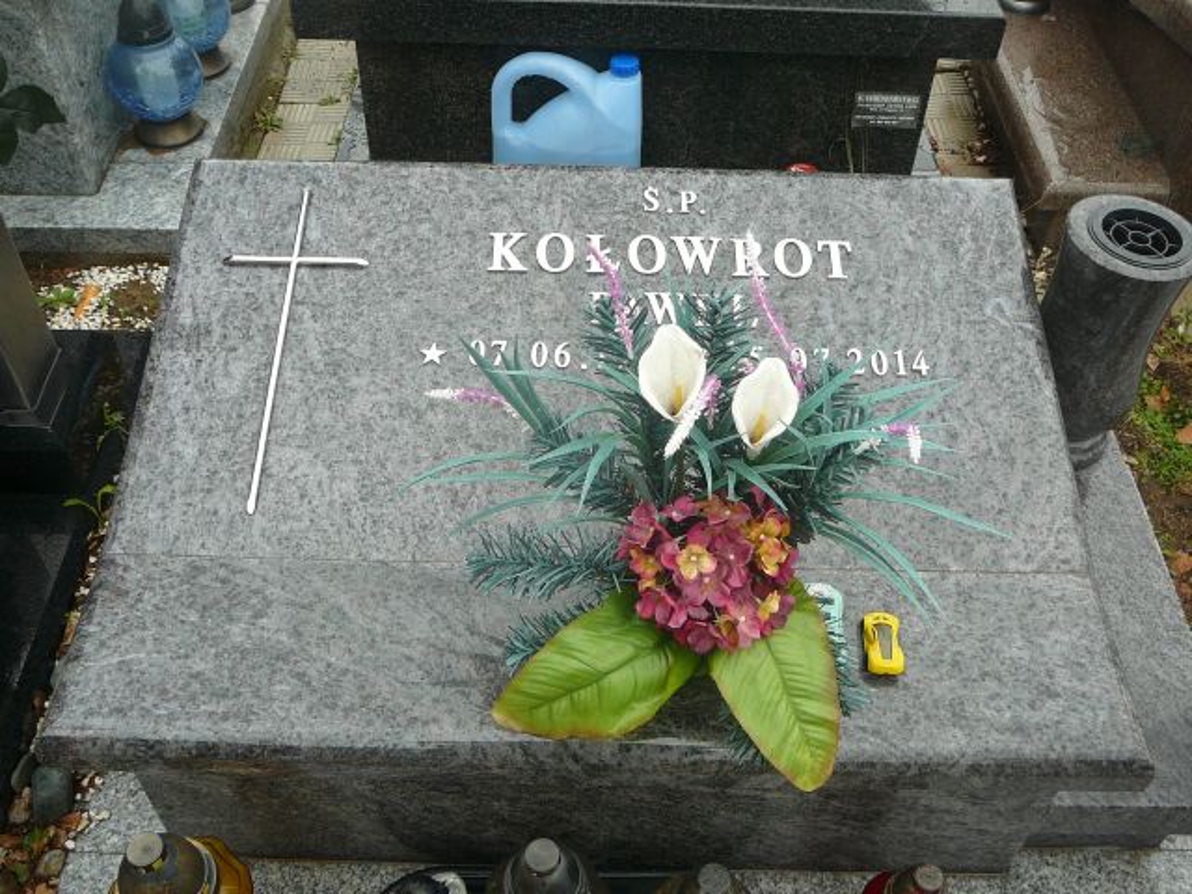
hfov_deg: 52.6
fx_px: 1205
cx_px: 596
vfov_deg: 40.7
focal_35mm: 35
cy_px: 447
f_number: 2.8
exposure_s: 1/80
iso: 80
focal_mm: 5.2
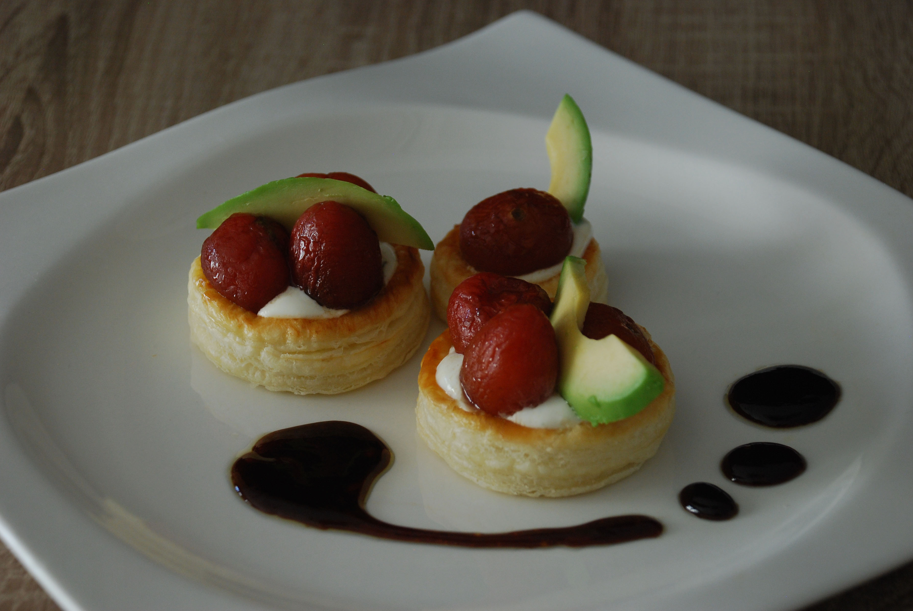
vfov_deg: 14.1
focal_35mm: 97
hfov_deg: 21.0
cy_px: 298
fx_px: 2463
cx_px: 470
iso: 400
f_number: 5.3
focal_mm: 62
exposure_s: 1/20
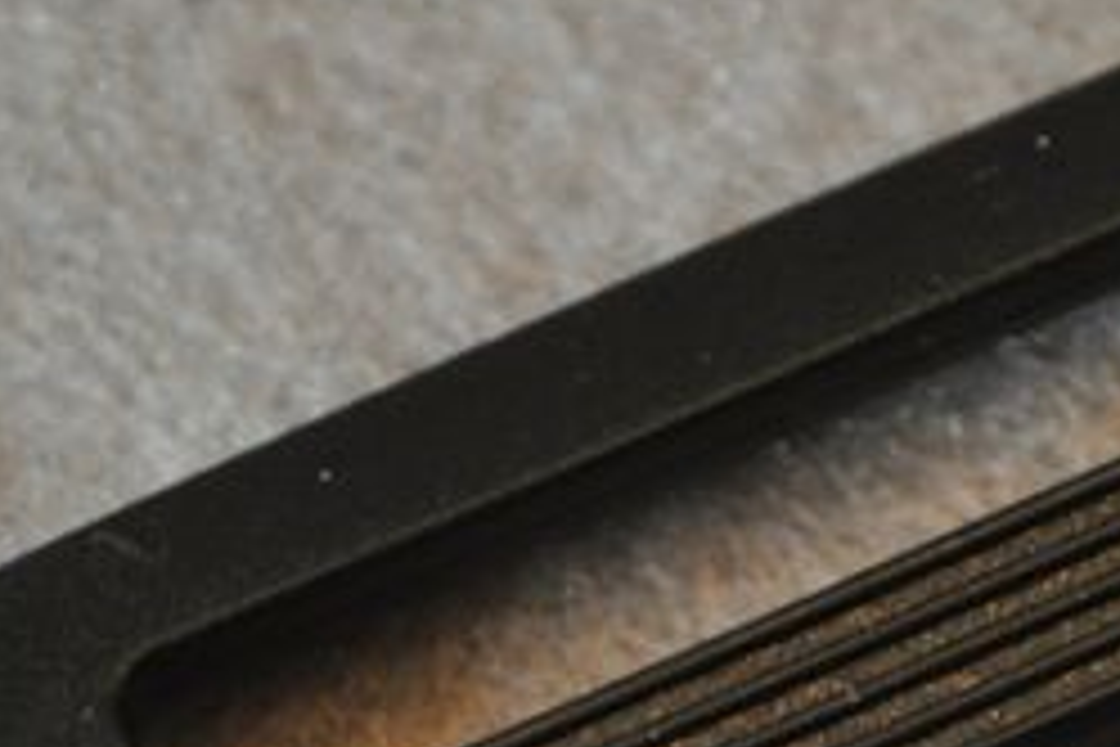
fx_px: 7497
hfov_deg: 8.5
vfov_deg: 5.7
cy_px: 788
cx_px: 1035
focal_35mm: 241
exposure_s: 1/50
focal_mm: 50
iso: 800
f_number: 5.6
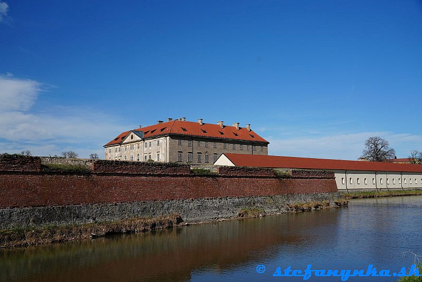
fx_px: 375
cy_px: 141
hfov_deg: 58.7
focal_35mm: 32
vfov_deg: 41.2
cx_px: 211
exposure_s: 1/400
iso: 100
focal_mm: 32
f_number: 6.3
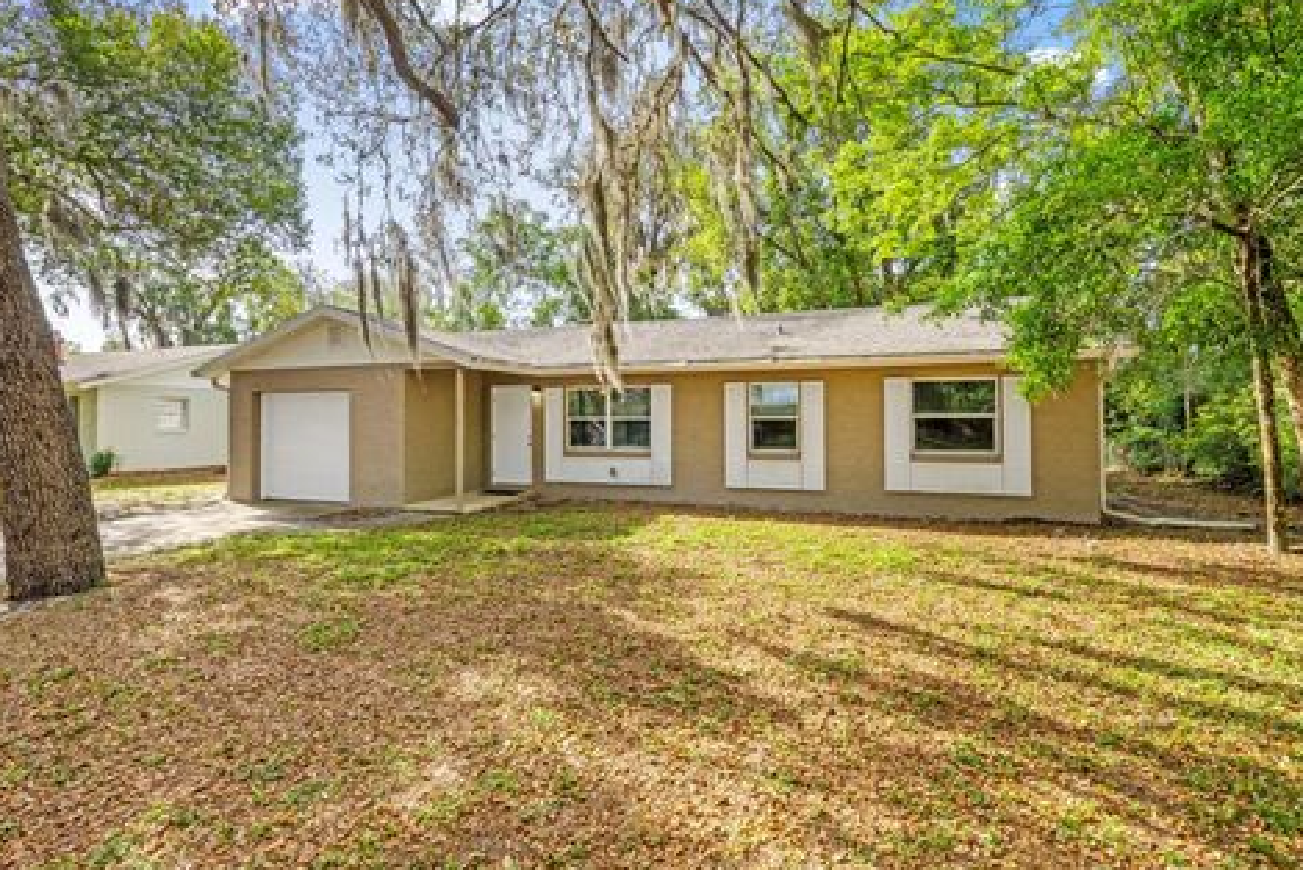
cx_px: 635
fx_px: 635
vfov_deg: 68.8
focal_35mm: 18
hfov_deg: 91.5
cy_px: 420
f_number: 9
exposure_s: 1/2000
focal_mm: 11
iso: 250
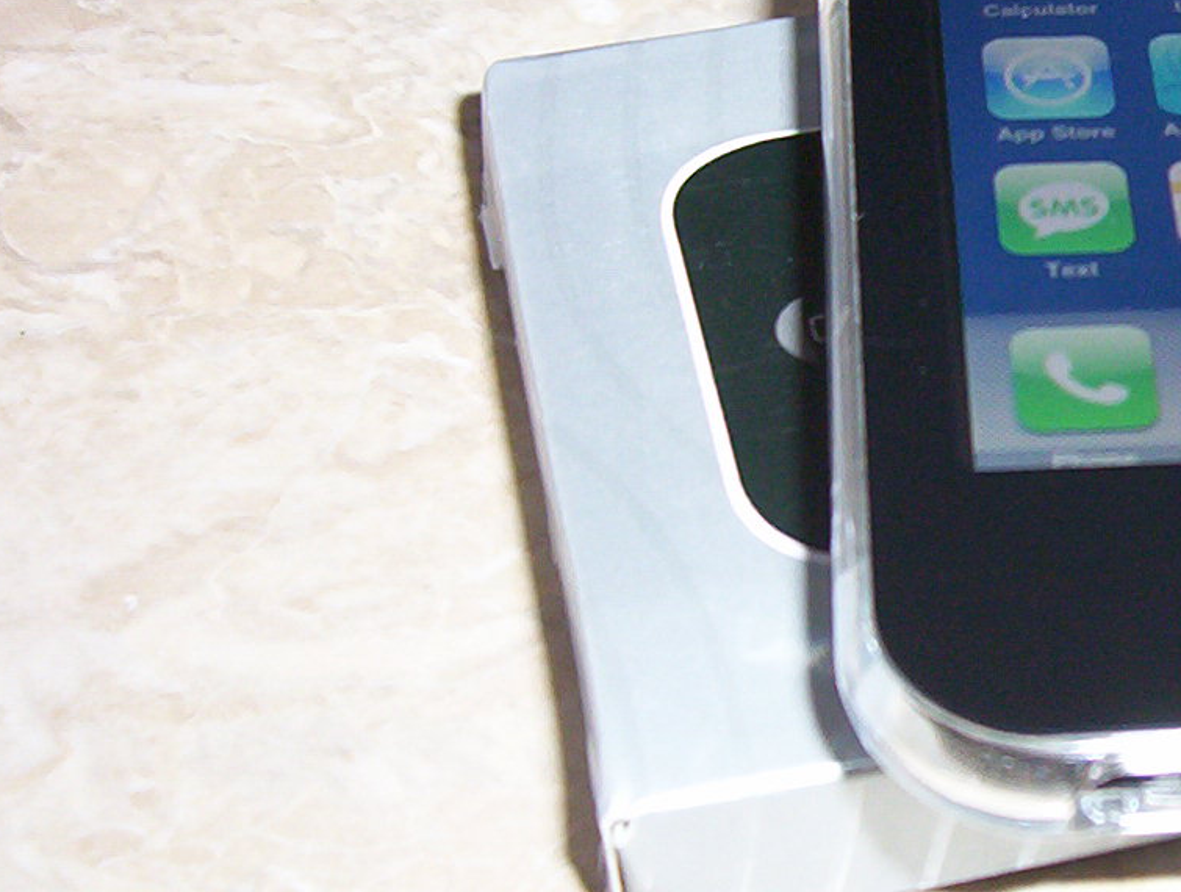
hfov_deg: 20.4
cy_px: 379
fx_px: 3180
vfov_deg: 16.0
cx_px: 1181
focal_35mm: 93
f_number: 2.73
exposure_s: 1/60
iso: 140
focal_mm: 5.77
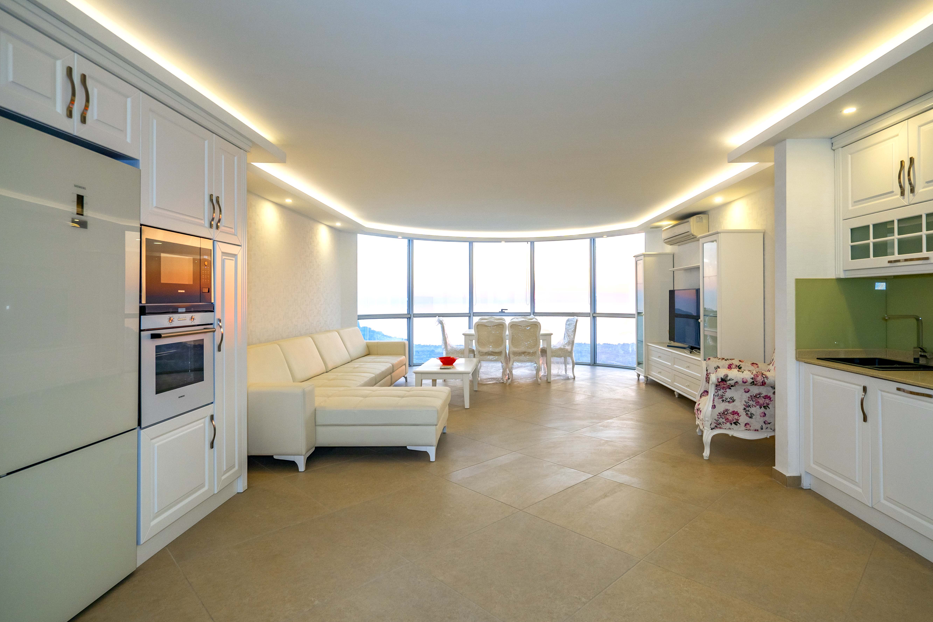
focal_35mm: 18
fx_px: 466
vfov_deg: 67.4
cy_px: 308
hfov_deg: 89.9
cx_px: 500
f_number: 5.6
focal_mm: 16
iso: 320
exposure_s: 2
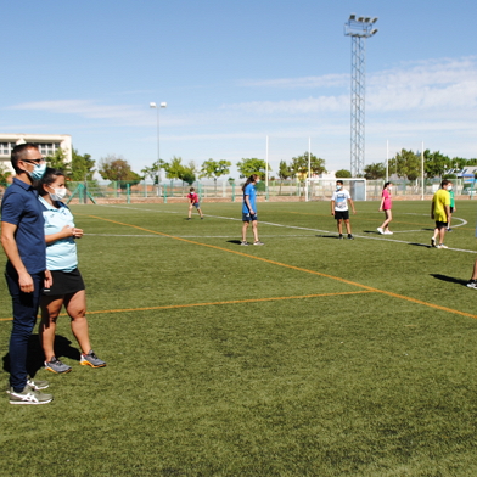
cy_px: 240
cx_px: 291
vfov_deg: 39.2
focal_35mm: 43
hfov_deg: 39.0
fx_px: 670
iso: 100
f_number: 8
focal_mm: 22
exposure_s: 1/250
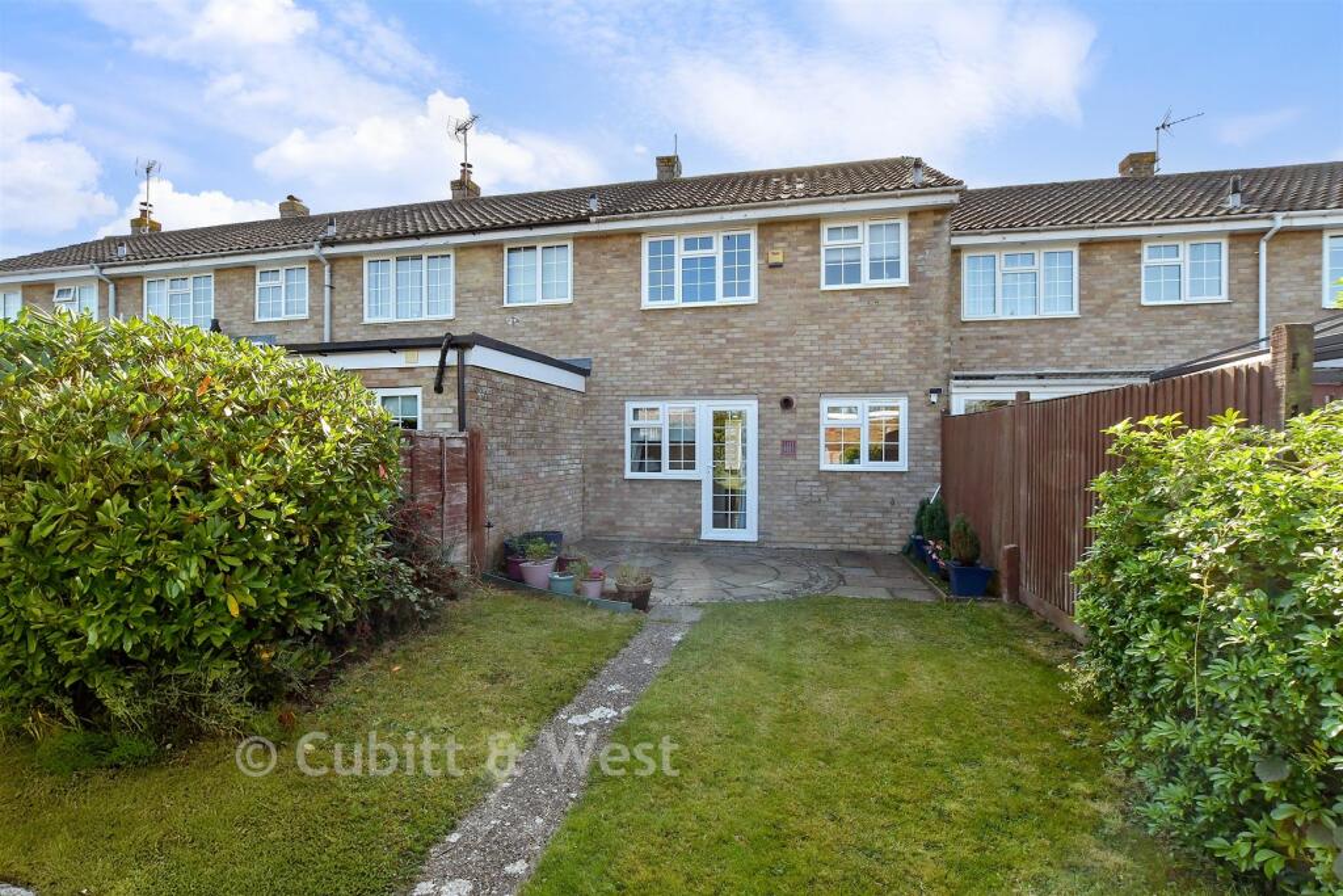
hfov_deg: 100.4
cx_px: 672
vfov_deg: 77.3
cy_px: 448
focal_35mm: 15
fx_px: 560
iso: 400
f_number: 8
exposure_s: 1/320
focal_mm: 10
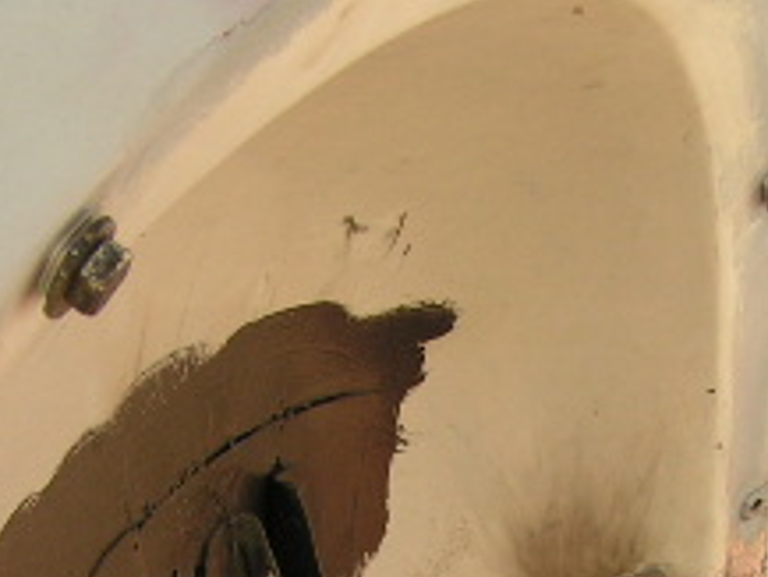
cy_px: 793
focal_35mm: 112
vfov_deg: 12.7
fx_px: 2486
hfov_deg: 17.5
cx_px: 541
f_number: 3.5
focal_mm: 6.3
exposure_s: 1/50
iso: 50
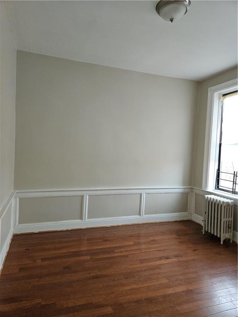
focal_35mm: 23
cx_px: 119
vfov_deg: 73.9
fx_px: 211
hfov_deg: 58.9
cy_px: 158
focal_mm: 5.4
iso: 64
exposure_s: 1/60
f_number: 1.8
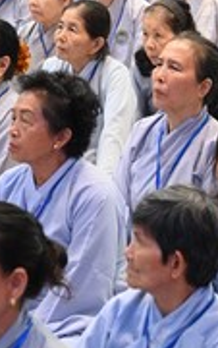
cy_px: 27
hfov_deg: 6.9
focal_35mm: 191
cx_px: 33
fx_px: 1810
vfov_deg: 10.9
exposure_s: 1/160
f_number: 4
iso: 6400
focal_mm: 52
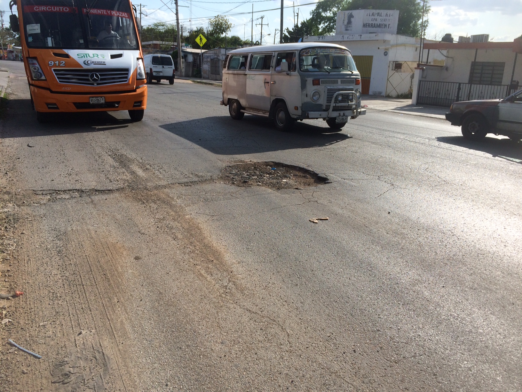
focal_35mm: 29
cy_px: 196
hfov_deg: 61.7
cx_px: 261
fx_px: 437
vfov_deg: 48.2
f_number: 2.2
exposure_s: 1/2564
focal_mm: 4.15
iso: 32
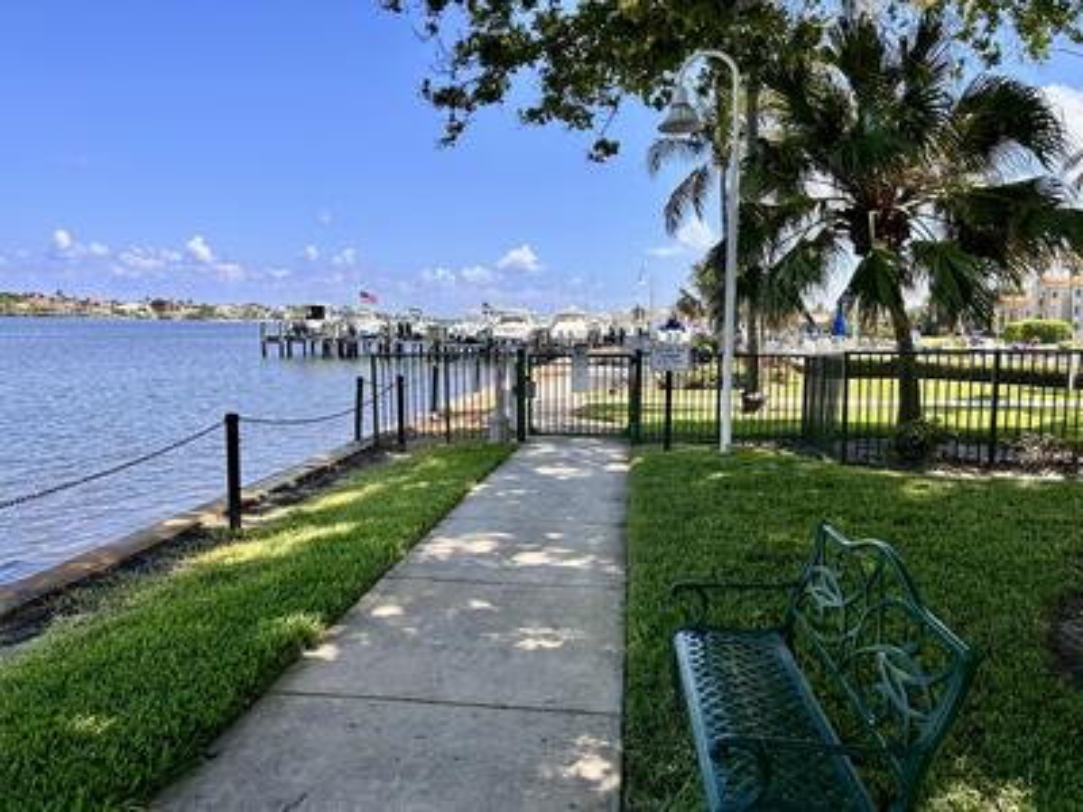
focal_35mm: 26
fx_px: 813
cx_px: 542
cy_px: 406
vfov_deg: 53.1
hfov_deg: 67.3
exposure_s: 1/2841
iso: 50
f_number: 1.5
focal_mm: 5.7
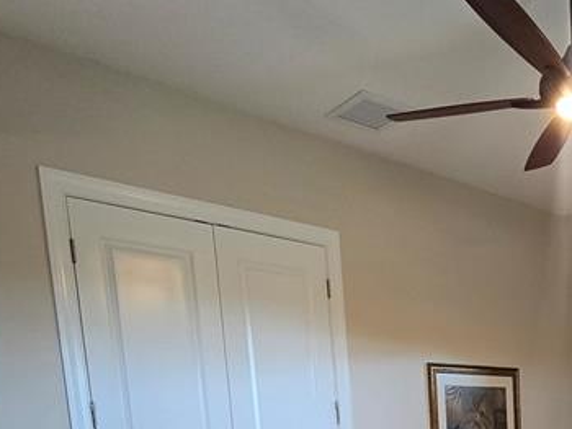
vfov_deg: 30.9
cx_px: 498
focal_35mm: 38
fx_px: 628
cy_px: 535
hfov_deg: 45.1
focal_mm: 2.2
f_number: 2.2
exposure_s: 1/60
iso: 200
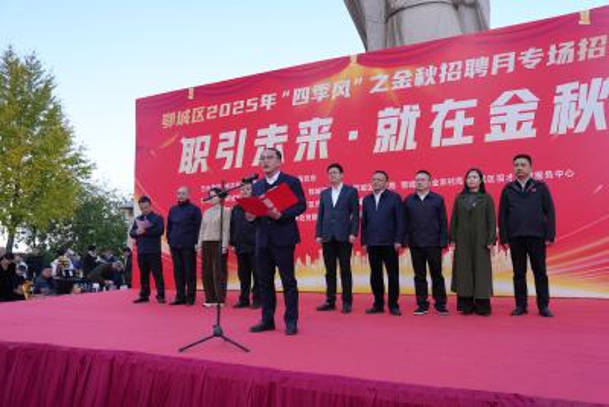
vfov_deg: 45.0
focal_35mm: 29
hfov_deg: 63.6
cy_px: 204
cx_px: 304
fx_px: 491
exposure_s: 1/200
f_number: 4
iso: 80
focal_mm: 29
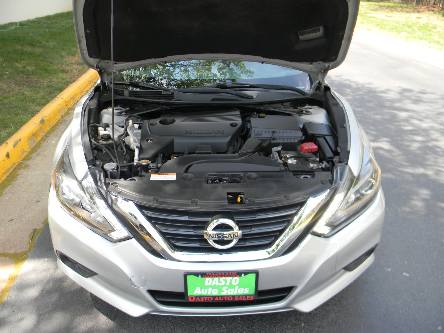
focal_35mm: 28
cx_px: 222
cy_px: 166
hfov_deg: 63.4
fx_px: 359
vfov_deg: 49.7
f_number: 3.5
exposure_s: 1/110
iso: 80
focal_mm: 5
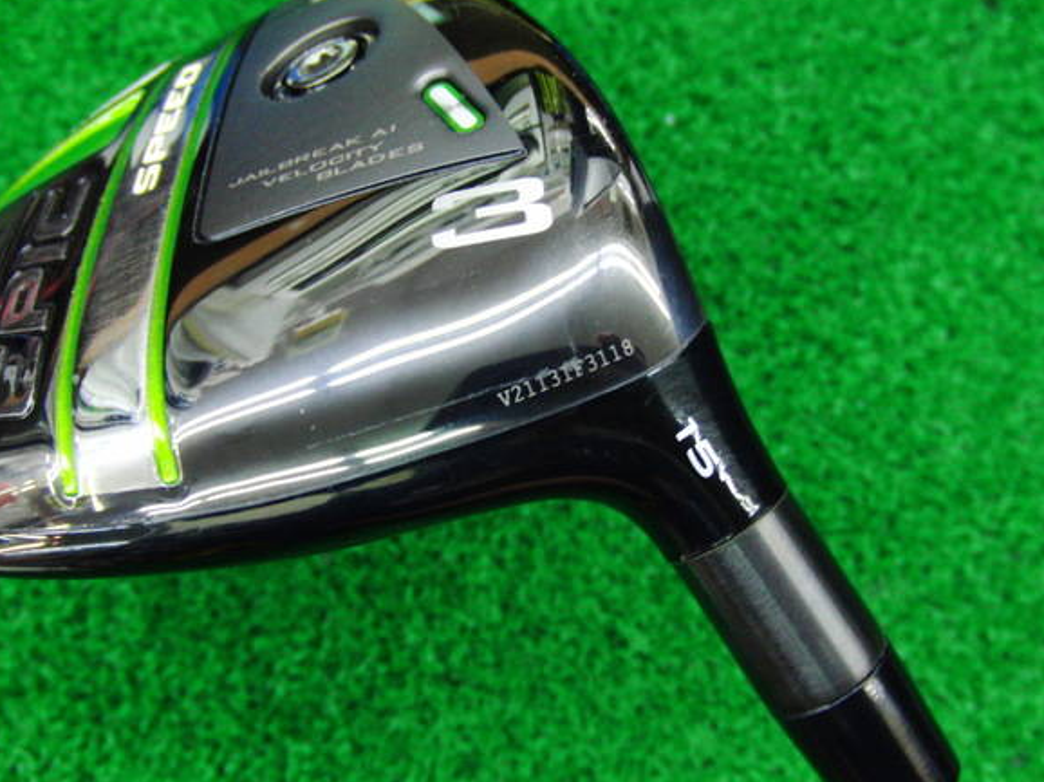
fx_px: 1236
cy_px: 392
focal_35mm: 41
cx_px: 558
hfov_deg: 45.8
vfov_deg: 35.1
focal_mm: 6.42
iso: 400
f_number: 3.6
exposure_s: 1/30
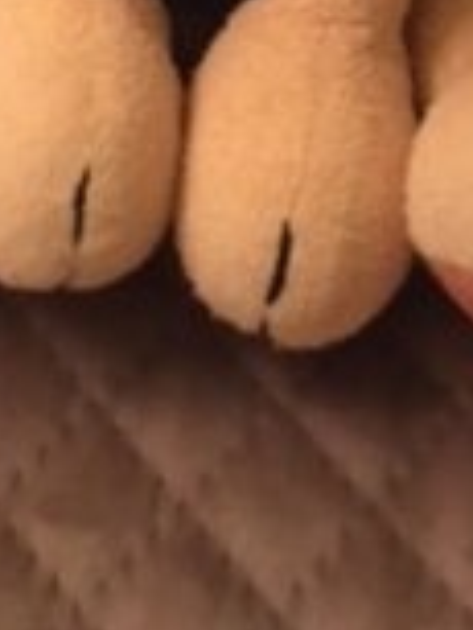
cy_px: -284
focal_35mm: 91
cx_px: 362
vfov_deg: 19.2
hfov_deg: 16.2
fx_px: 1656
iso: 250
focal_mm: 4.15
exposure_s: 1/15
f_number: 2.2
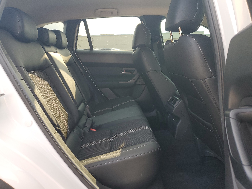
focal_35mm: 26
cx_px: 126
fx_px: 189
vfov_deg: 53.1
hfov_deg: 67.3
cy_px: 94
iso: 50
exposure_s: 1/200
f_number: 1.5
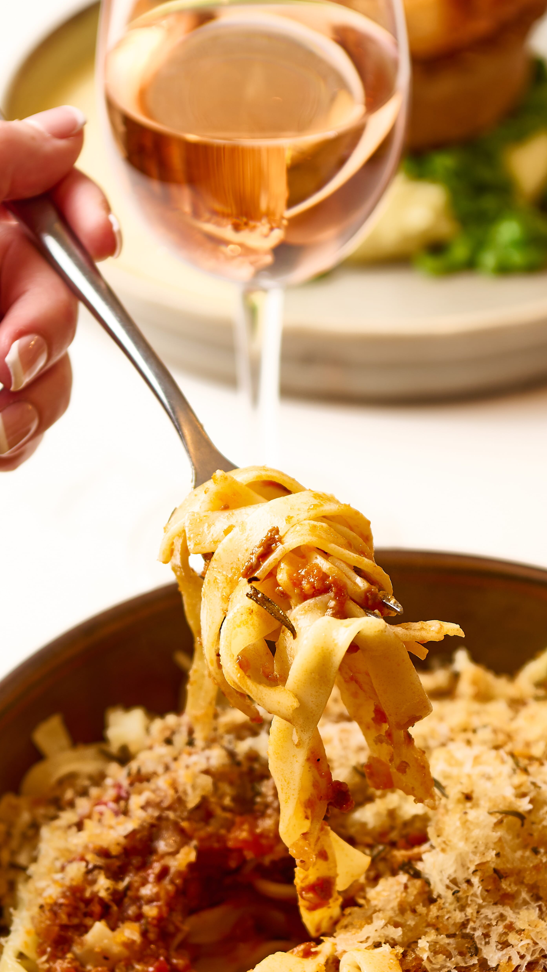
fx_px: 3146
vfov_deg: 17.5
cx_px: 245
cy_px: 649
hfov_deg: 9.9
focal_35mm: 122
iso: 200
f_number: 5
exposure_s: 1/125
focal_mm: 70
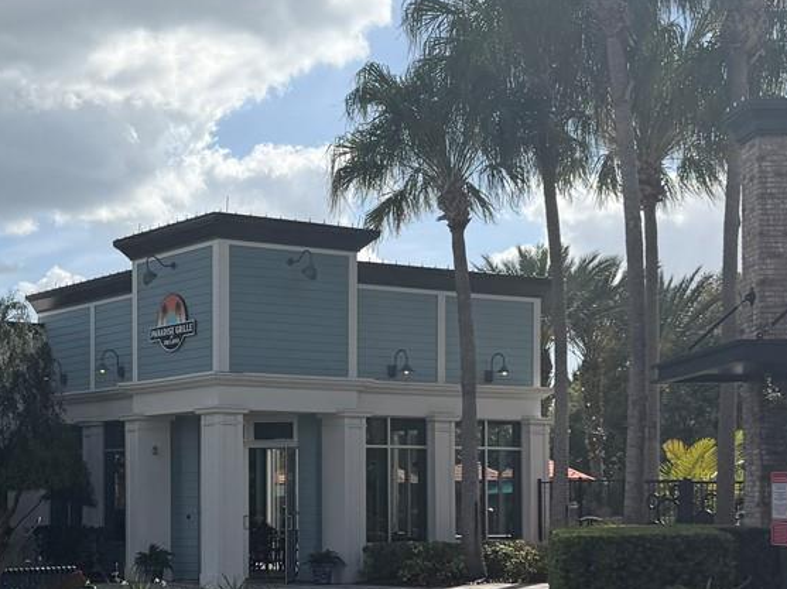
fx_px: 1568
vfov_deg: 21.1
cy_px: 449
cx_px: 175
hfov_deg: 27.7
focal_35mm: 69
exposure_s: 1/8130
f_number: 1.78
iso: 80
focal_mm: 6.76
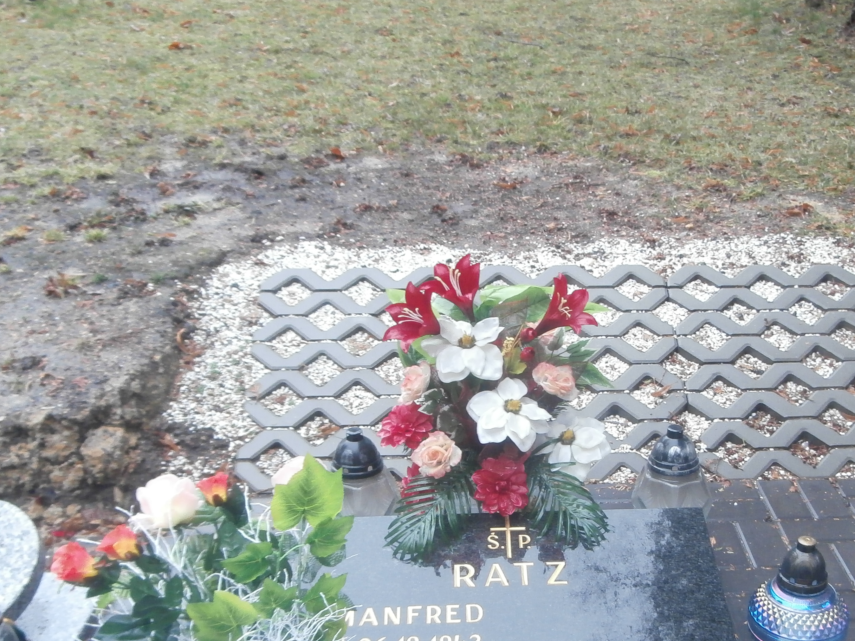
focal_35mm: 41
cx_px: 520
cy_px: 431
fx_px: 1013
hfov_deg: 45.5
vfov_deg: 34.8
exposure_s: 1/40
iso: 200
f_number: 3
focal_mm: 4.2
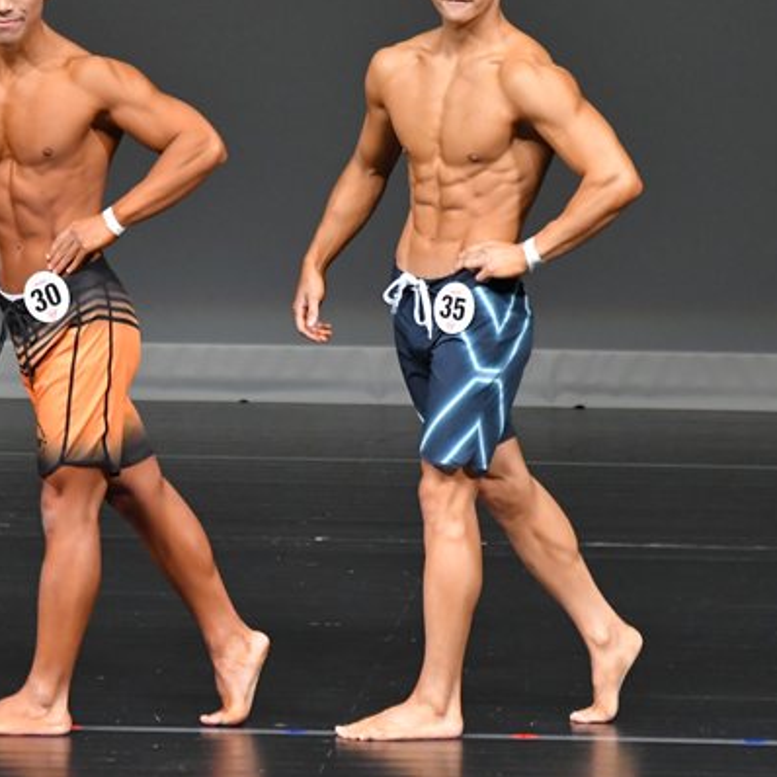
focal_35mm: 571
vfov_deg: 3.1
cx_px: 188
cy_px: 305
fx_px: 14501
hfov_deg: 3.1
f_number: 5.6
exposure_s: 1/400
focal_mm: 230
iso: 4000
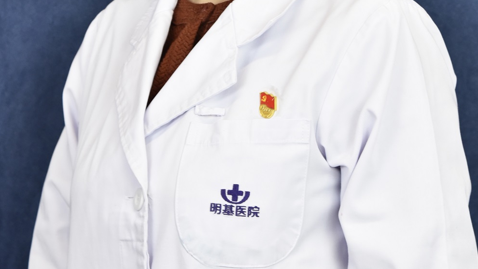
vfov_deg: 10.7
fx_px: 1407
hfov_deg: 19.3
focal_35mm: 111
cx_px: 240
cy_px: -43
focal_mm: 70
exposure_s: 1/100
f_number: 5.6
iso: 1600
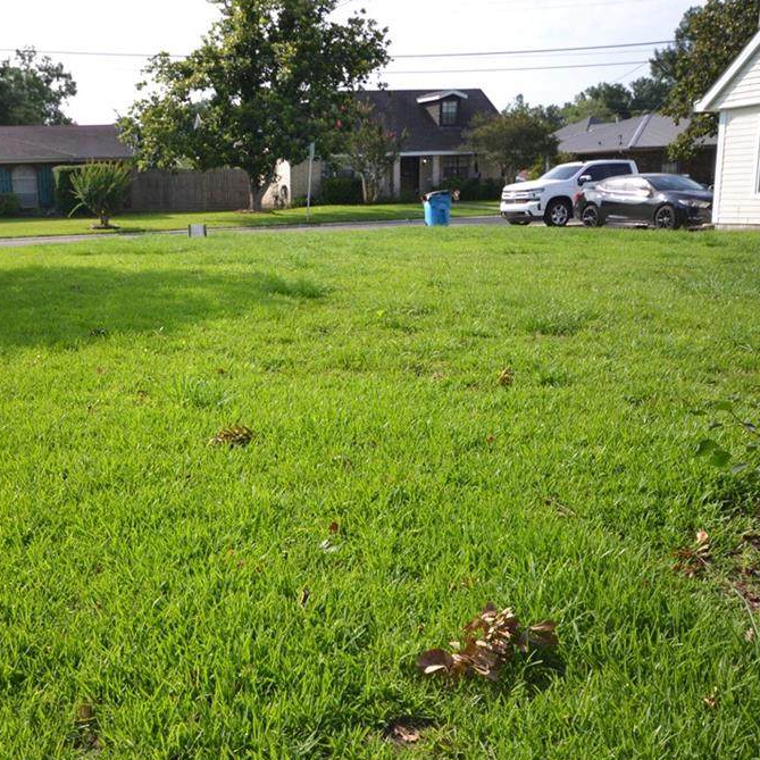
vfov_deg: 42.8
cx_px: 242
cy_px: 378
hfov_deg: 42.2
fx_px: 969
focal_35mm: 39
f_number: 6.3
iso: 100
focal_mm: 20
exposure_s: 1/160
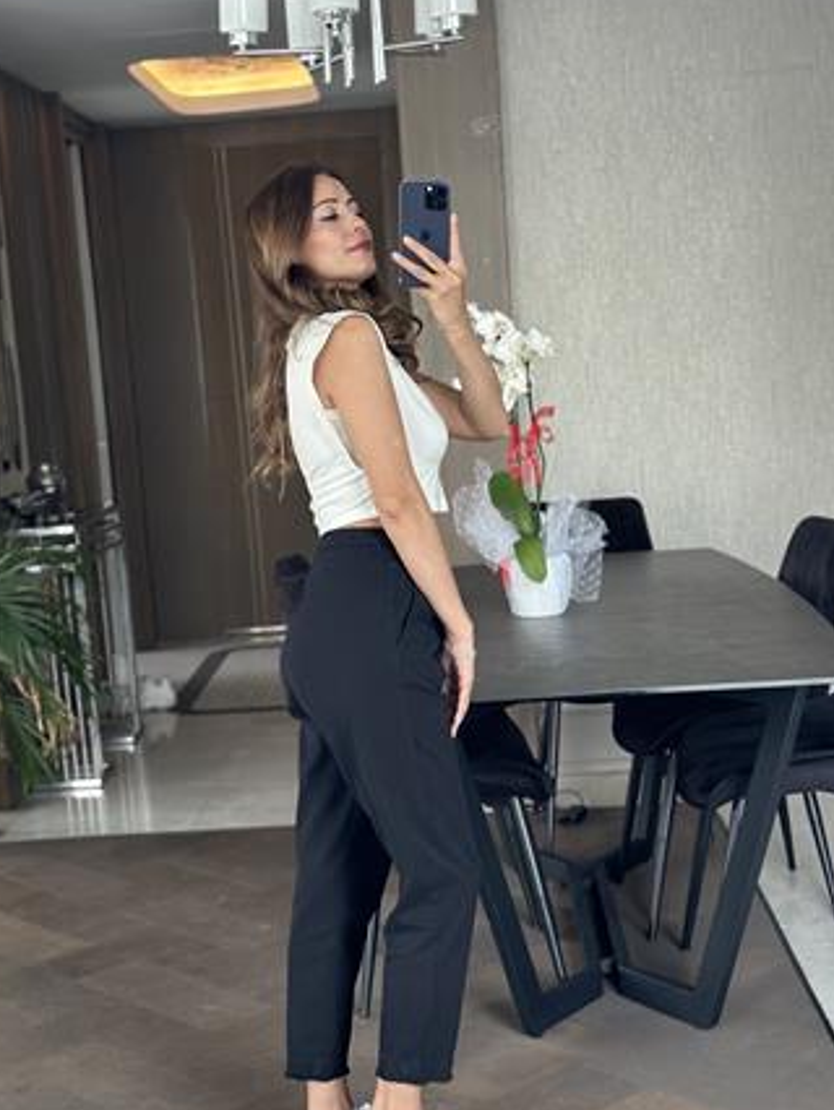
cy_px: 625
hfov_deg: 25.7
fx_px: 1829
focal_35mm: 57
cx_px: 370
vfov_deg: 33.7
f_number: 1.78
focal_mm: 6.86
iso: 320
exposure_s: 1/60
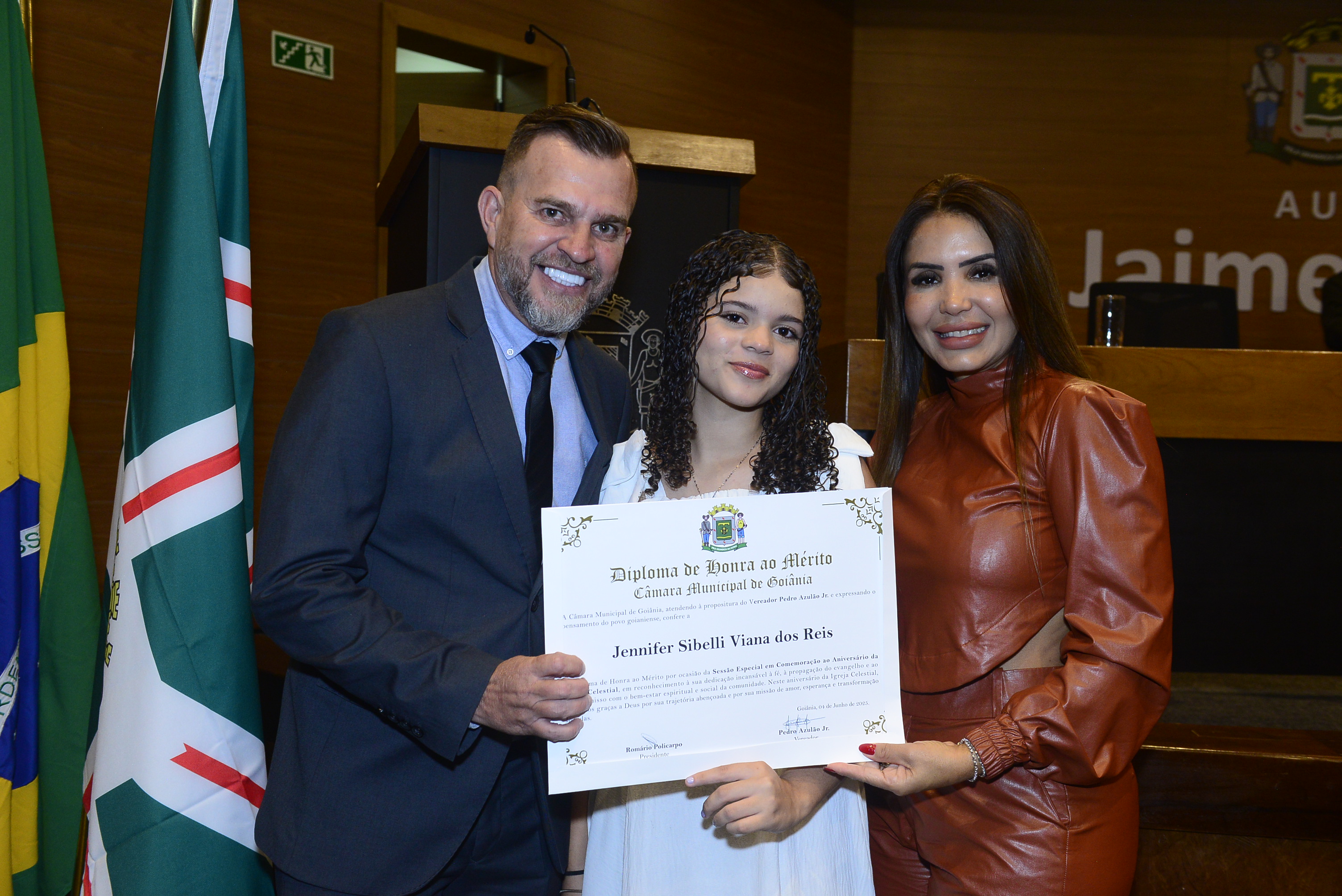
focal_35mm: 36
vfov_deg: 36.9
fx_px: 1342
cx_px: 671
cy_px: 448
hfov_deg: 53.1
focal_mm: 36
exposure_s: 1/125
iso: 2500
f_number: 7.1
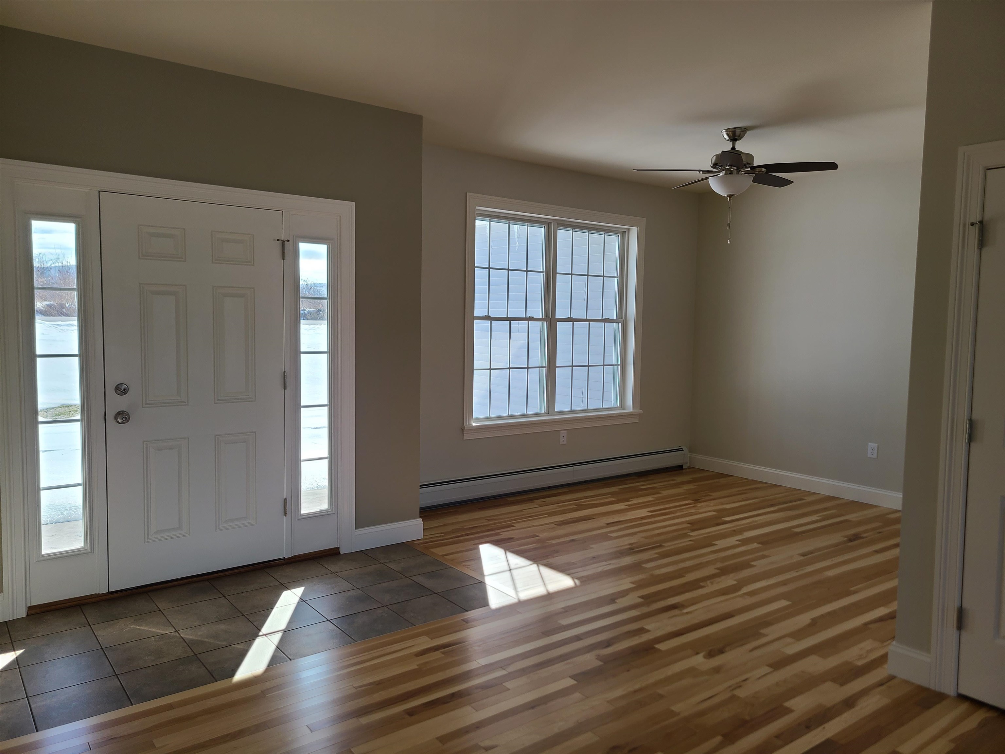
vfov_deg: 53.1
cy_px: 377
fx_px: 755
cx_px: 502
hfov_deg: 67.3
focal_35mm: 26
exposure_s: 1/368
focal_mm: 5.4
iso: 40
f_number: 1.8
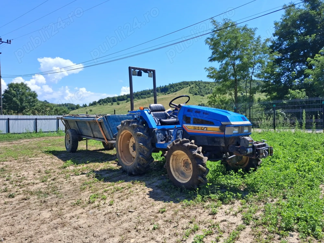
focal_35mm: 27
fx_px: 253
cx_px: 162
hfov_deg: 65.3
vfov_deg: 51.4
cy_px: 122
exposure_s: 1/529
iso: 20
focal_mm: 4
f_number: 1.8
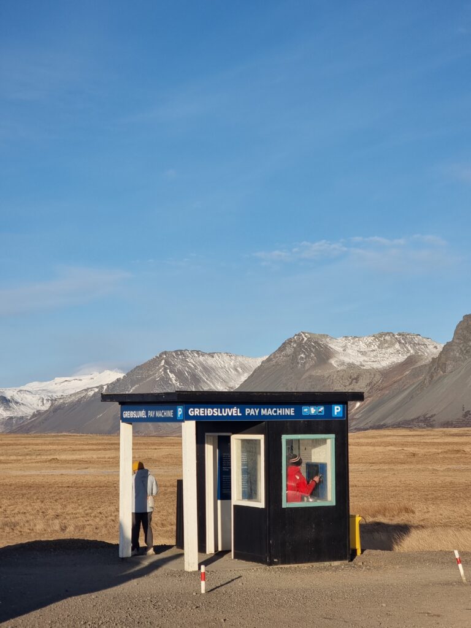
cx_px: 236
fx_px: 1306
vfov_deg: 27.0
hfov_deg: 20.4
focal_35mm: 72
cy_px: 314
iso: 50
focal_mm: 9
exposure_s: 1/2000
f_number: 2.4
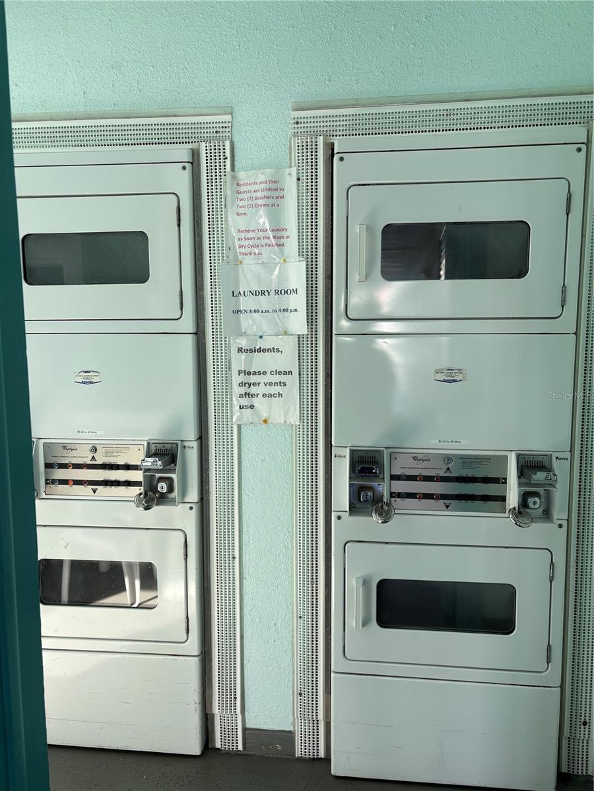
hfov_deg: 53.1
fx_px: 595
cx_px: 297
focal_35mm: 26
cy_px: 396
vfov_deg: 67.3
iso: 40
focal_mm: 5.96
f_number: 1.6
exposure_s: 1/122
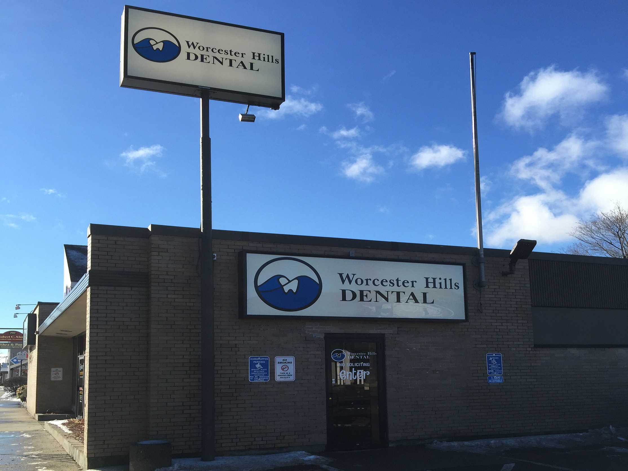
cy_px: 236
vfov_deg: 48.2
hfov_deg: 61.6
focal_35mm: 29
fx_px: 526
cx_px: 314
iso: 32
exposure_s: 1/1412
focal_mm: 4.15
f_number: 2.2
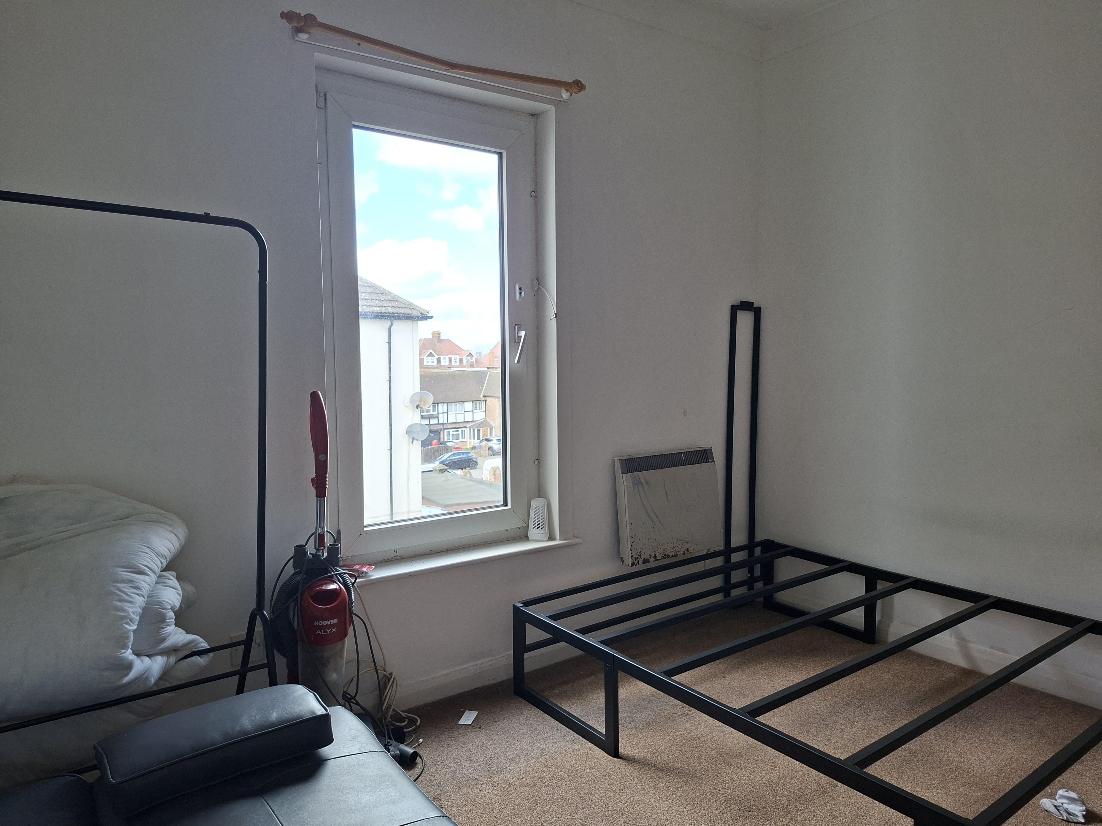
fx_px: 732
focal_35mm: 23
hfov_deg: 73.9
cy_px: 413
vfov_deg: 58.9
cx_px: 551
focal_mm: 5.54
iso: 64
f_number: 1.8
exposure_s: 1/100
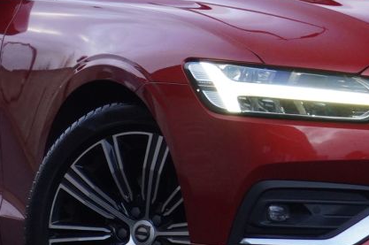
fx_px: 2886
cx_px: 251
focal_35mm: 282
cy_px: 40
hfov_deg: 7.3
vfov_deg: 4.9
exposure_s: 1/160
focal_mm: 49
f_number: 5.6
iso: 1250
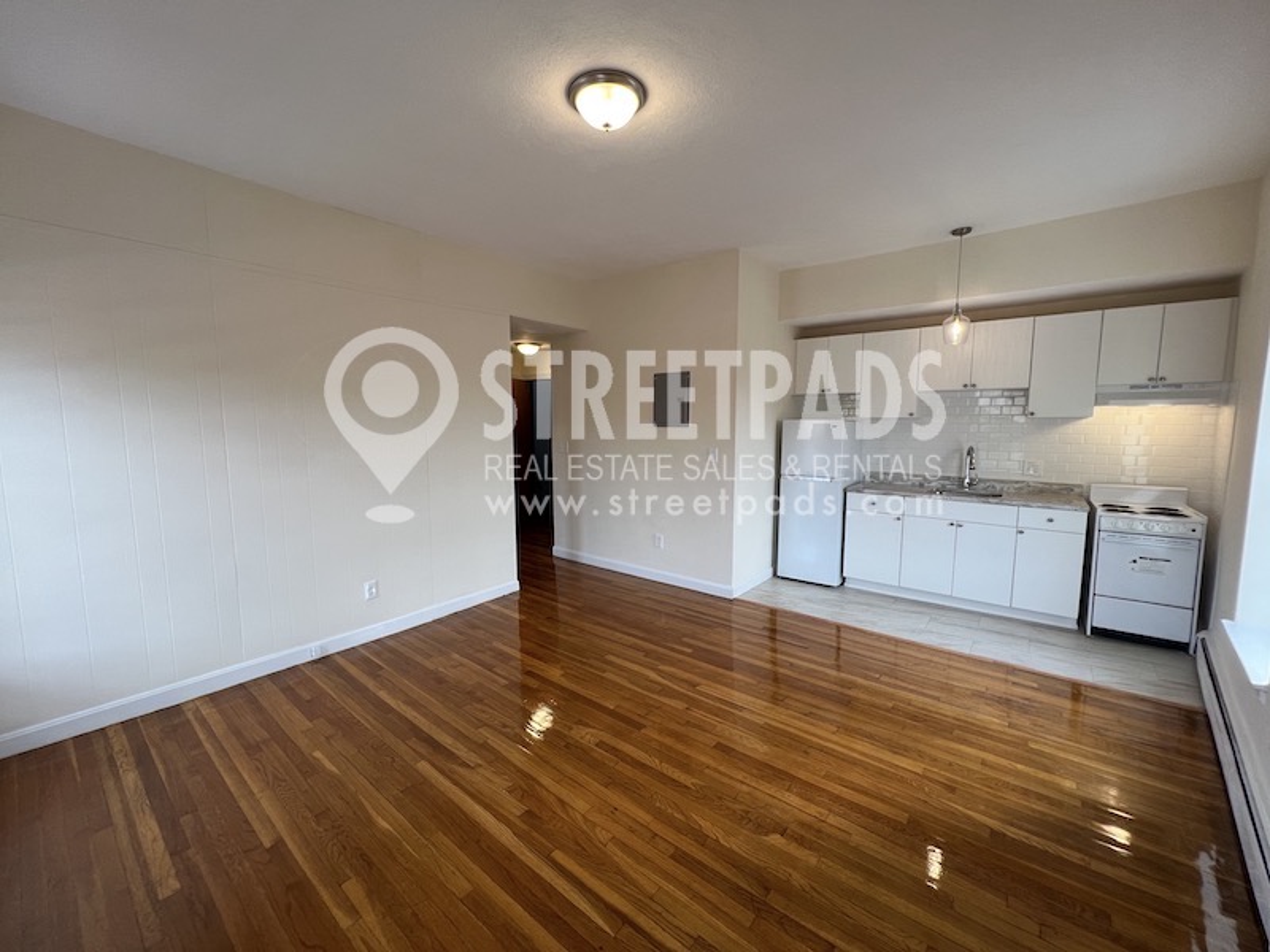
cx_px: 635
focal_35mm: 13
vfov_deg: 89.9
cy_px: 476
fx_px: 477
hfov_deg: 106.2
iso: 64
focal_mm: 1.57
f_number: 1.8
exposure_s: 1/120
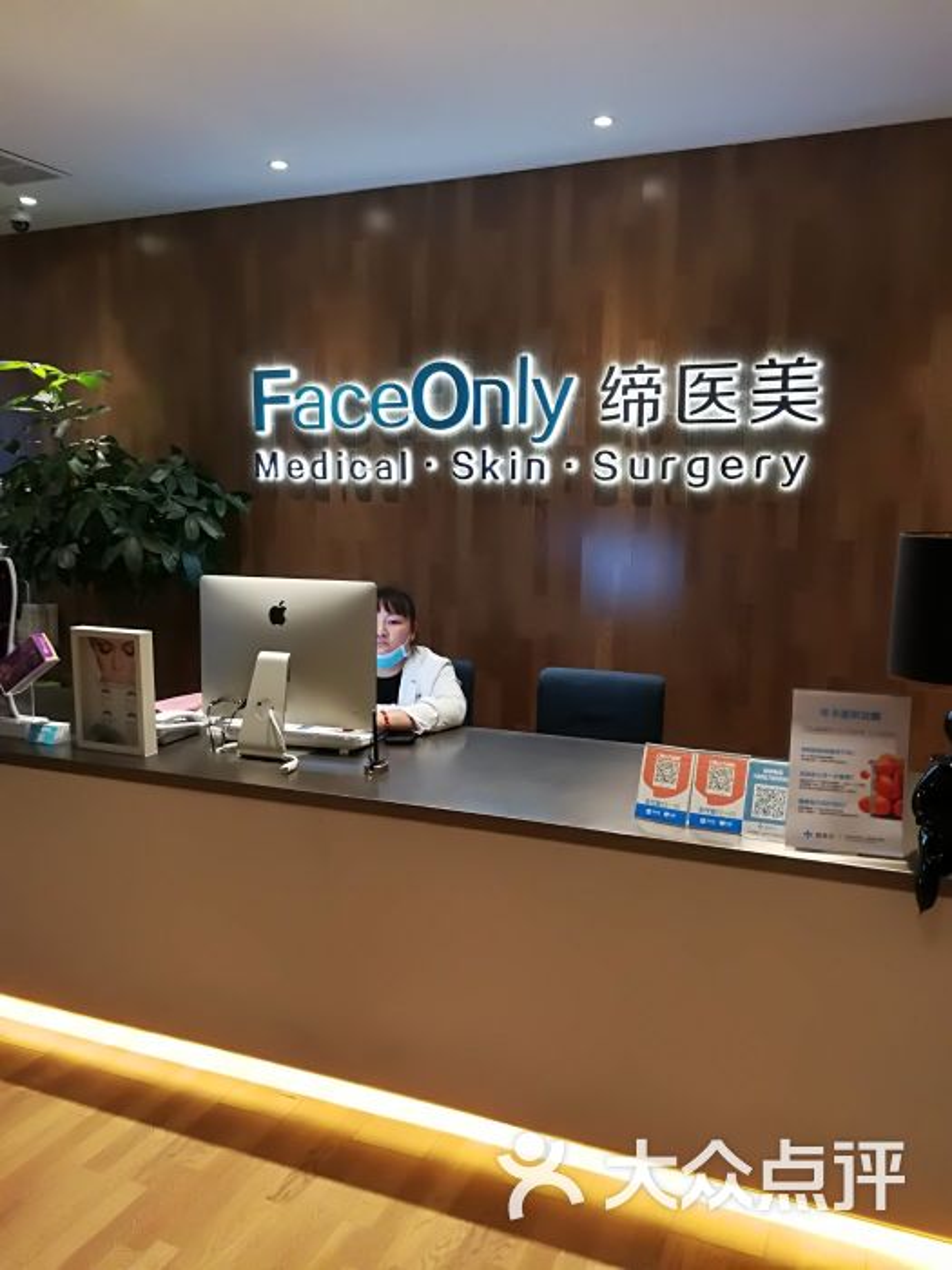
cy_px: 635
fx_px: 990
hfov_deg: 51.4
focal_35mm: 27
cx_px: 476
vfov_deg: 65.3
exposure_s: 1/50
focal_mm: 3.95
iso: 320
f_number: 2.2
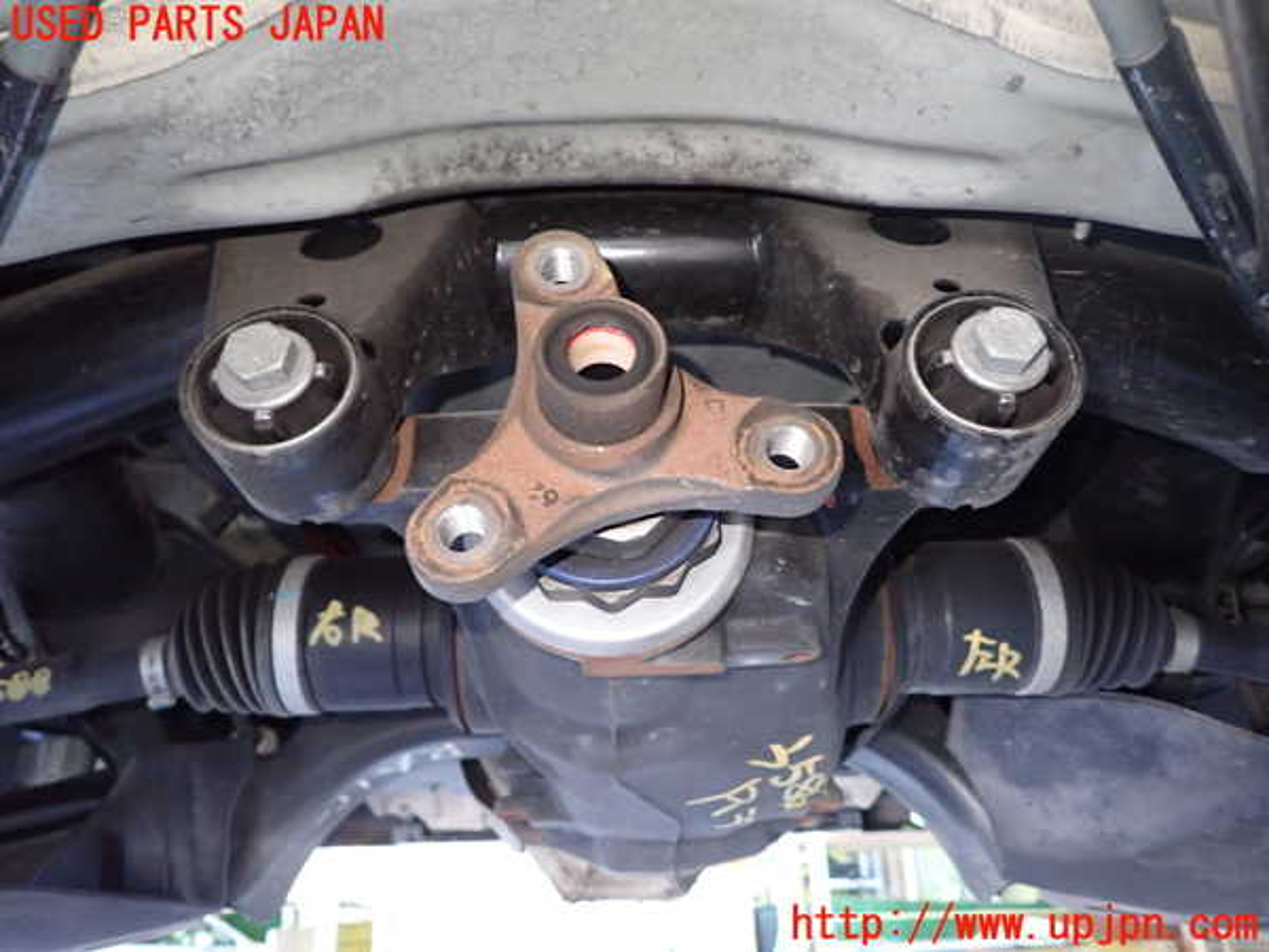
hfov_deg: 69.4
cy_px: 476
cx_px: 634
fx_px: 916
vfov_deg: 54.9
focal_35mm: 25
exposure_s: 1/30
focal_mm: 4.5
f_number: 2
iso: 640
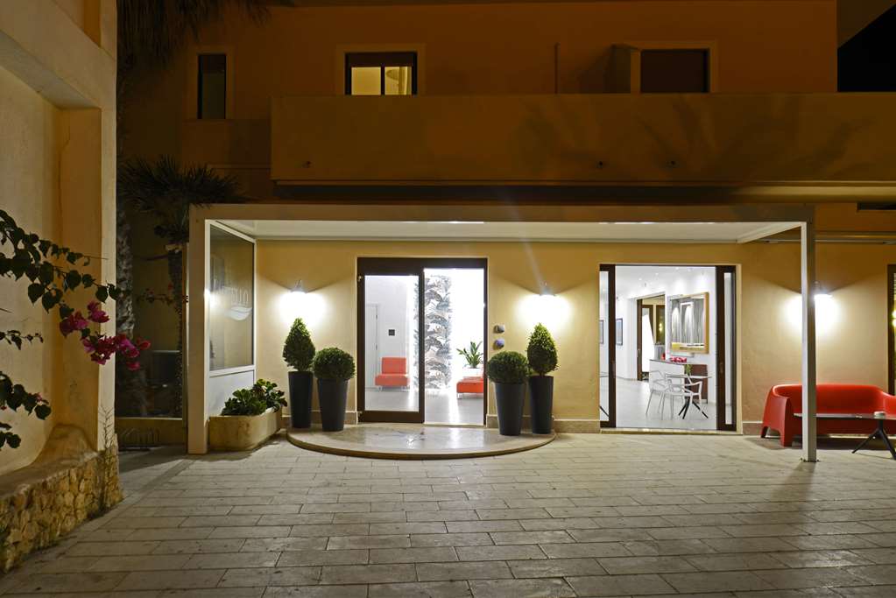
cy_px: 299
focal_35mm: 24
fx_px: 598
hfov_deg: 73.7
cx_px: 448
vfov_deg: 53.2
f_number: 8
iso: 100
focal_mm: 24
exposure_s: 1.6
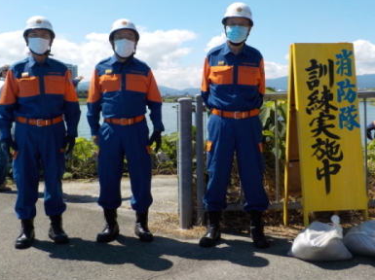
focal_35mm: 39
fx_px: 422
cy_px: 108
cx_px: 182
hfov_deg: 47.9
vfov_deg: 36.6
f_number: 3.3
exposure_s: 1/1250
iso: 125
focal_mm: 4.1
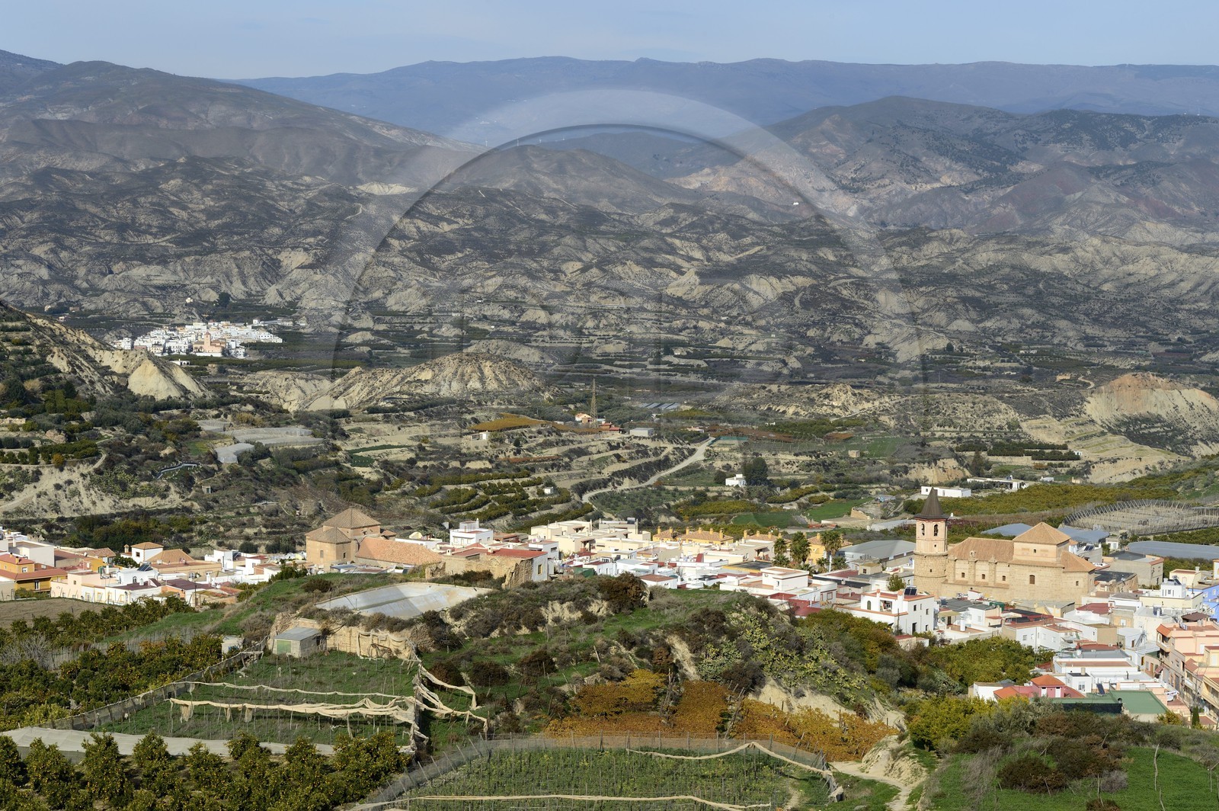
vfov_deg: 19.4
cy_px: 406
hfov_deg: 28.9
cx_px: 610
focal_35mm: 70
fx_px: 2368
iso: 200
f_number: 14
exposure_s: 1/250
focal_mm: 70
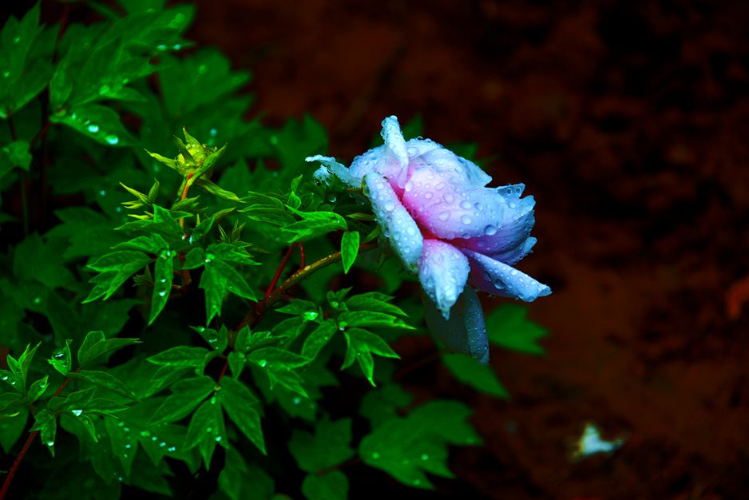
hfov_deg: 6.9
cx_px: 374
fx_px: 6243
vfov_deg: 4.6
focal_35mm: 300
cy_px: 250
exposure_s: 1/125
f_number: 7.1
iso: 280
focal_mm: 300
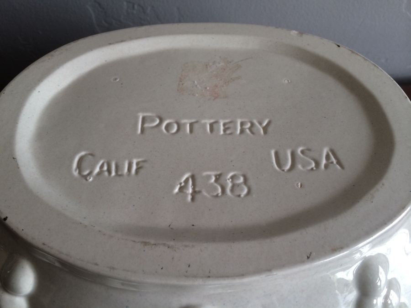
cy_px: 154
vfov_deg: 46.8
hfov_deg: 60.0
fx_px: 356
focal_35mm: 30
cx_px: 206
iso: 40
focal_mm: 4.12
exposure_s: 1/40
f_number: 2.2
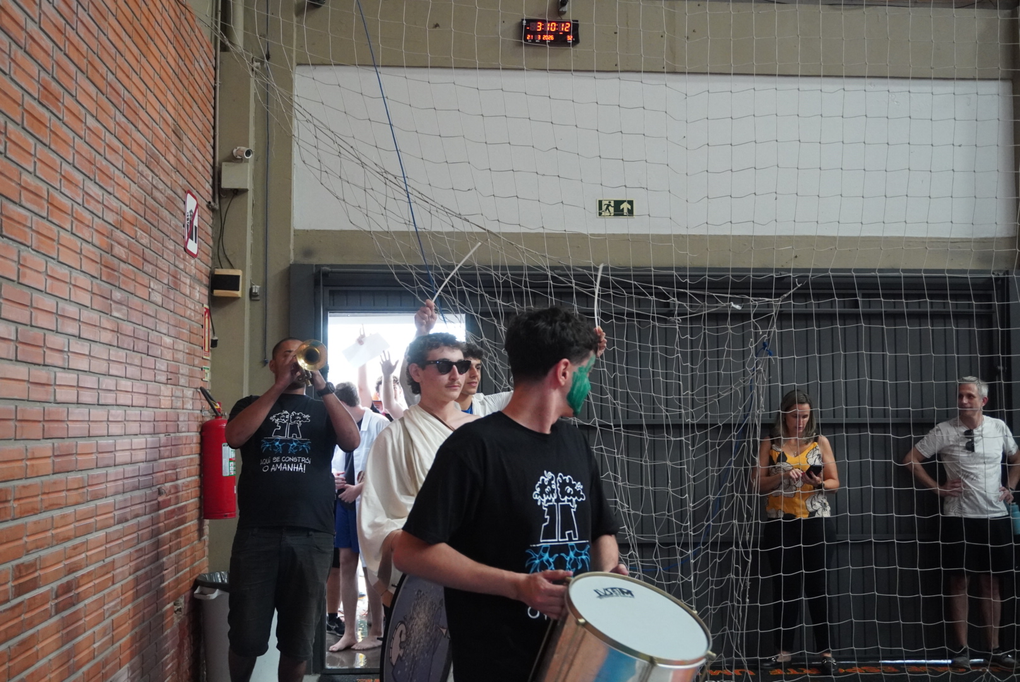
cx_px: 510
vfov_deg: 33.1
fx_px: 1148
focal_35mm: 40
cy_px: 341
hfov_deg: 47.9
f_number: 4.5
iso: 3200
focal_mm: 27
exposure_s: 1/160
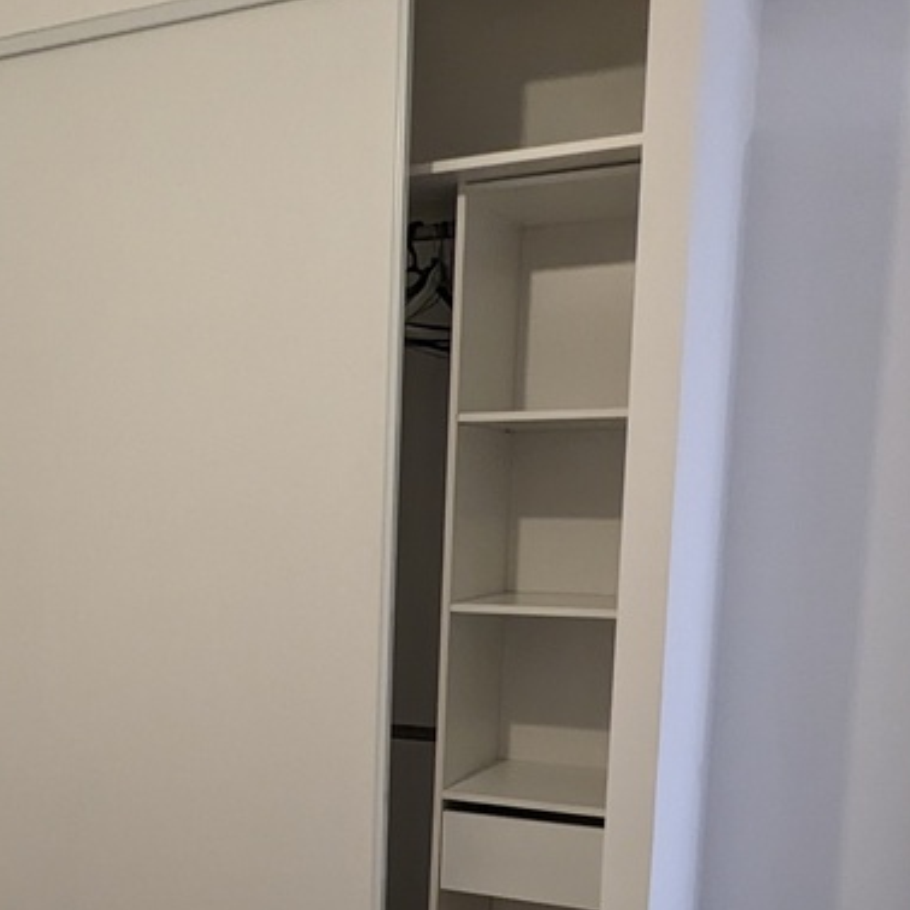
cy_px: 713
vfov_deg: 36.4
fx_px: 1338
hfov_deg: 35.2
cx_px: 75
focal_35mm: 45
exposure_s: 1/33.3
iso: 260
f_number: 2.2
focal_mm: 2.35
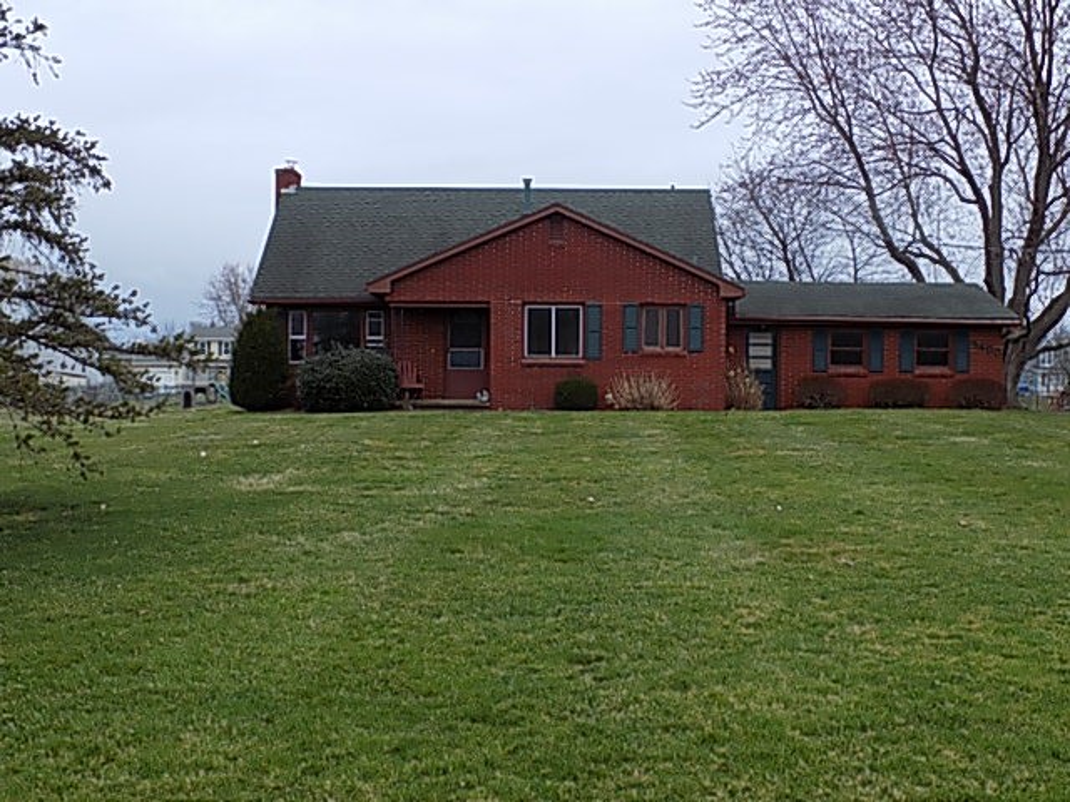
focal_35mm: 46
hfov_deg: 41.2
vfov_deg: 31.5
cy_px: 401
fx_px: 1422
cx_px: 535
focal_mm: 8.1
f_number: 3.7
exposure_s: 1/30
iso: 80
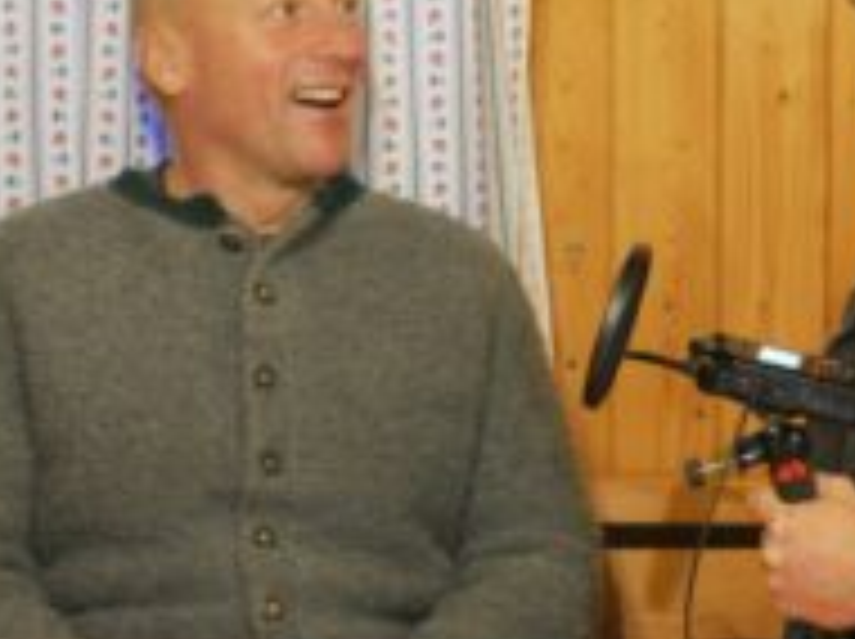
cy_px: 288
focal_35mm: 168
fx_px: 4144
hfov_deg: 11.8
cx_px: 614
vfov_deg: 8.8
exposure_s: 1/20
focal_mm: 46
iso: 3200
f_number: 4.9
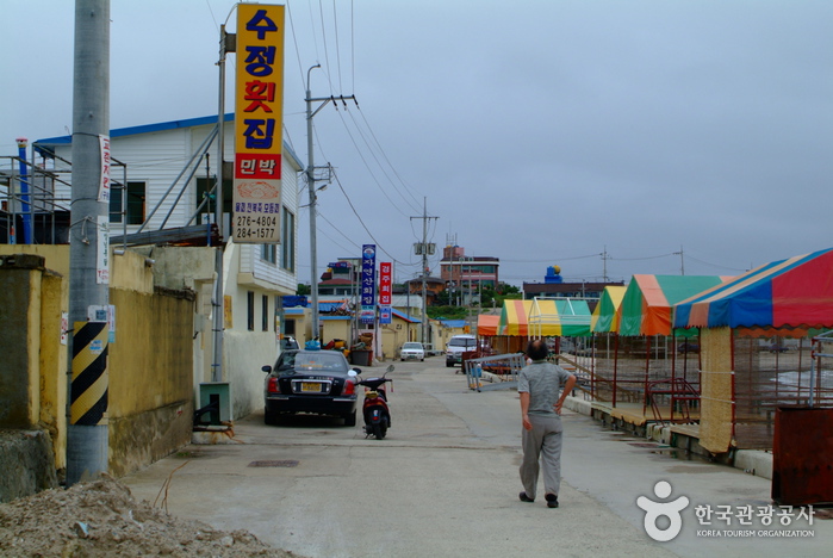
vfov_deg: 22.7
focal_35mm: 60
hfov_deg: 33.4
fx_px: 1390
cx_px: 416
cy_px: 279
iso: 200
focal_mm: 40
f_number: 9.5
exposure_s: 1/350
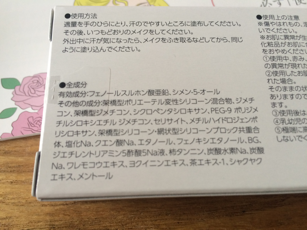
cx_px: 154
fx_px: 257
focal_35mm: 29
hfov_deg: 61.7
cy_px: 115
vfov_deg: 48.2
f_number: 2.2
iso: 100
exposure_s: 1/30
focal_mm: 4.15
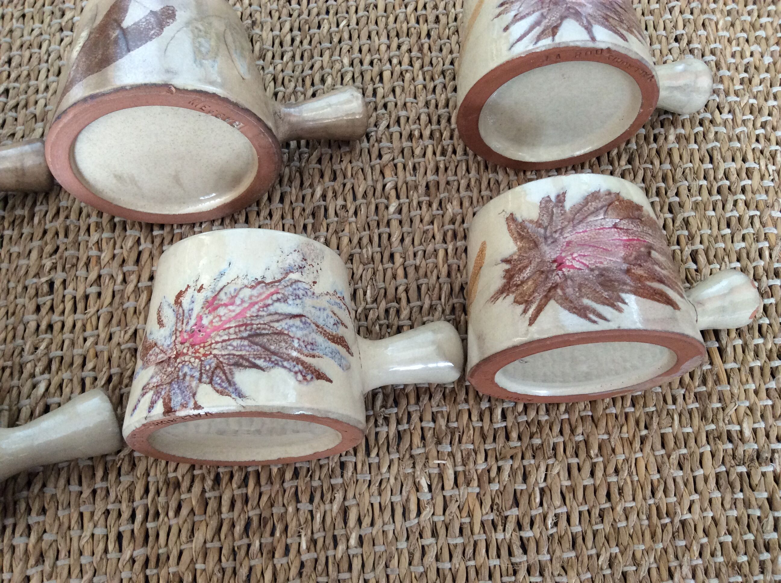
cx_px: 390
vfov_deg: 44.1
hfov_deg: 56.9
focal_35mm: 32
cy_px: 292
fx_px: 721
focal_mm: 3.3
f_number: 2.4
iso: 100
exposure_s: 1/25
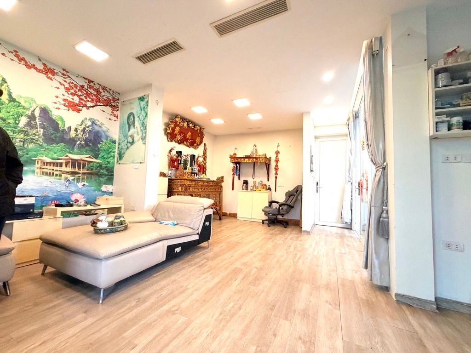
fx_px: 190
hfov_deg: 102.1
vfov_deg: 85.7
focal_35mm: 14
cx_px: 236
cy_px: 176
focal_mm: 2.22
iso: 320
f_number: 2.2
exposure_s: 1/100
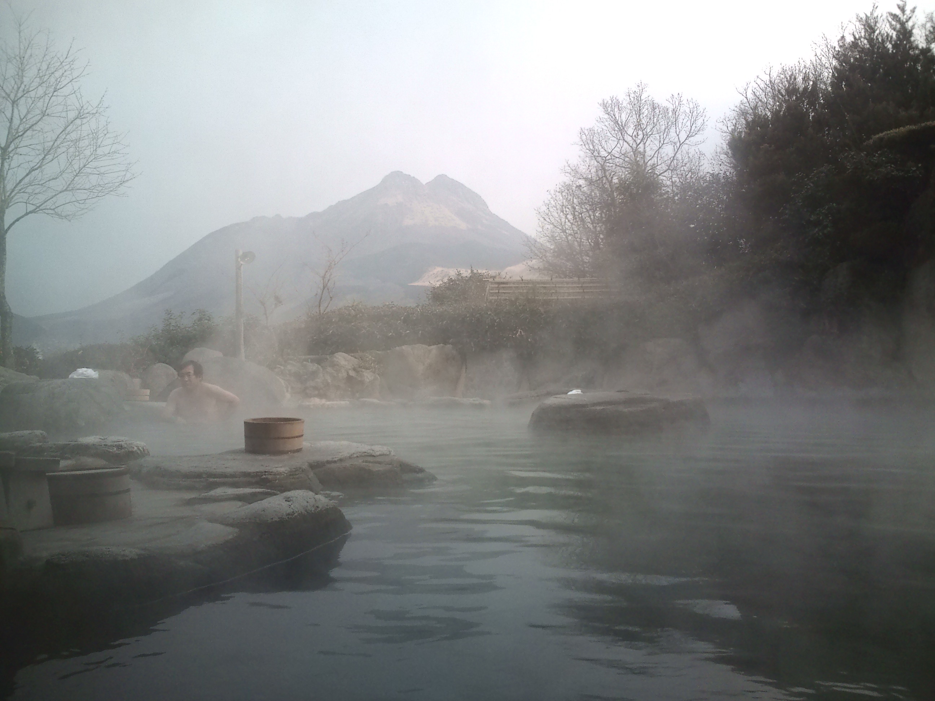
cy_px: 350
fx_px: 864
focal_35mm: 32
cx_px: 468
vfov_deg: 44.2
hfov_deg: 56.8
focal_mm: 3.3
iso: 65
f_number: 2.8
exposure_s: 1/833
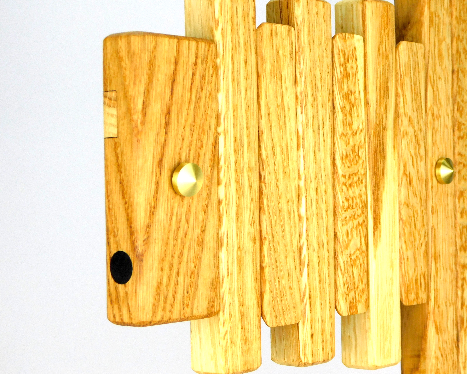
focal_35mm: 84
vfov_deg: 18.3
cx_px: 246
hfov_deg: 22.7
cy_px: 188
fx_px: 1161
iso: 125
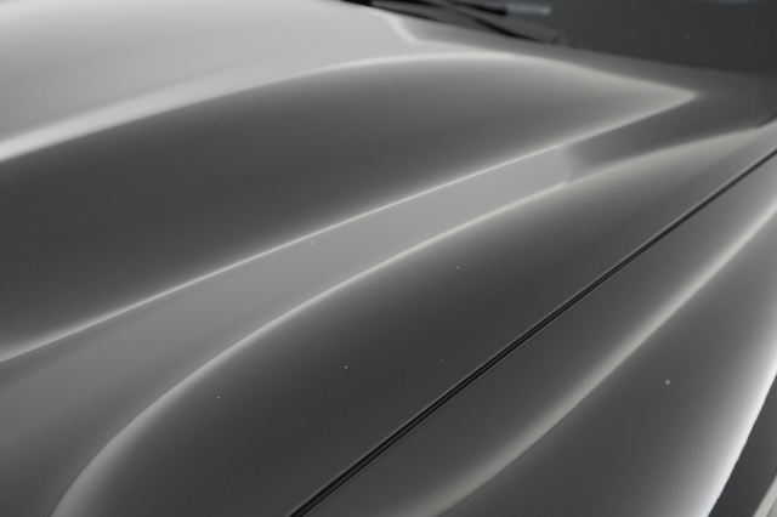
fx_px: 604
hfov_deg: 65.5
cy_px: 258
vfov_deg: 46.4
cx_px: 388
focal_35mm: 28
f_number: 5
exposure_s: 1/100
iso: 5000
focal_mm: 28
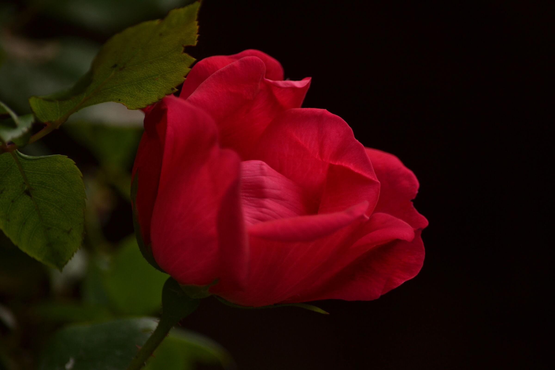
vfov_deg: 3.1
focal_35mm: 450
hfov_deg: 4.6
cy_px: 185
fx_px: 6937
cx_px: 278
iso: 200
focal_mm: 300
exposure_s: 1/250
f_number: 5.6
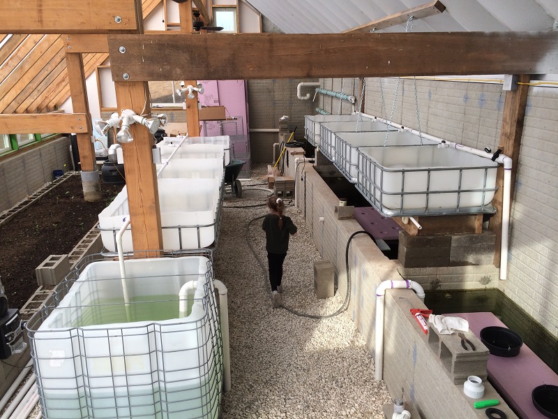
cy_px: 210
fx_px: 484
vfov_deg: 46.8
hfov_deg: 60.0
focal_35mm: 30
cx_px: 279
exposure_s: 1/311
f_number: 2.2
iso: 32
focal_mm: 4.12
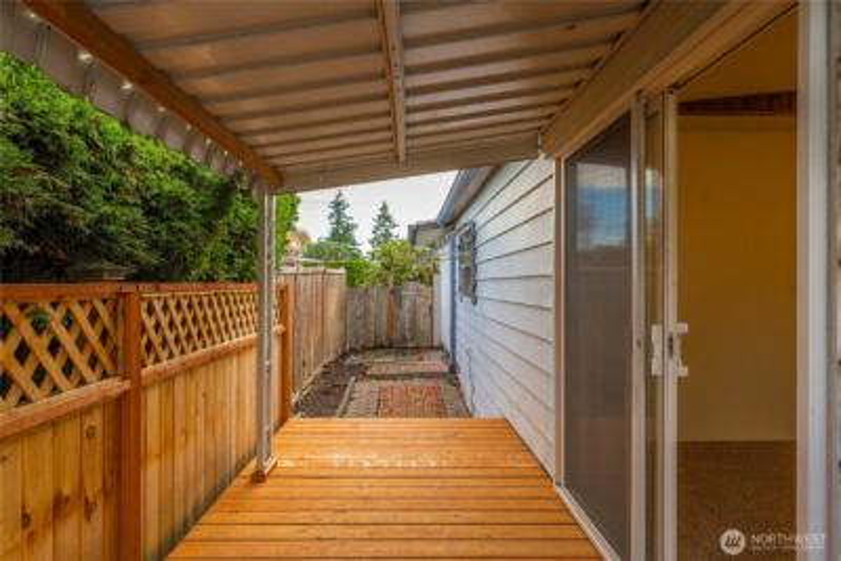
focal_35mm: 20
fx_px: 467
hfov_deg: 84.0
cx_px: 420
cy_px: 280
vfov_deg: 62.0
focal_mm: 20
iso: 250
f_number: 6.7
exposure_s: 1/60
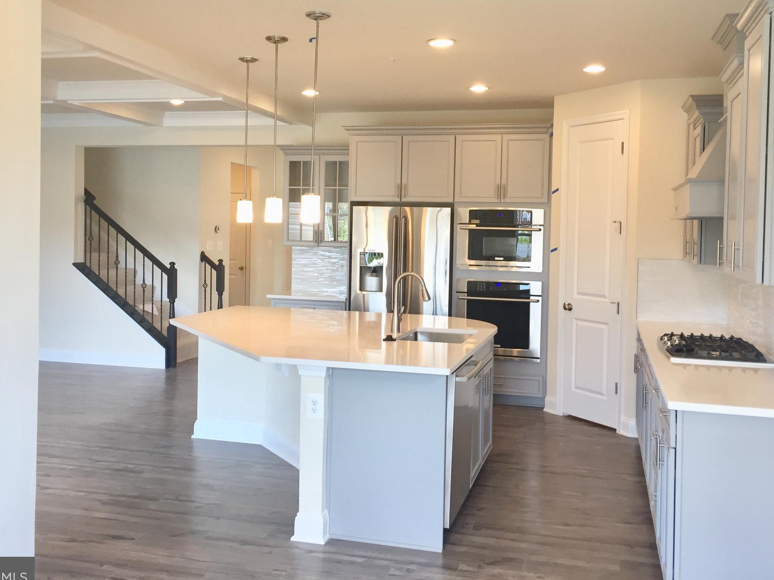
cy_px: 244
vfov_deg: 40.6
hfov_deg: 52.6
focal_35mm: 35
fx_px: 783
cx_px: 388
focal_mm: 4.15
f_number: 2.2
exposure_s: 1/40
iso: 32
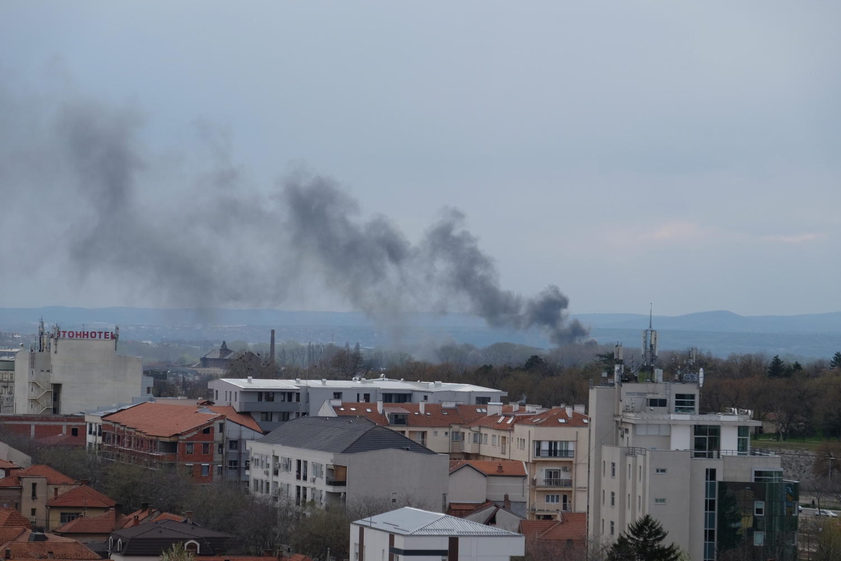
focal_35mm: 132
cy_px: 280
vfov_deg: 10.4
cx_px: 420
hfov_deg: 15.5
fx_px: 3083
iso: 200
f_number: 7.1
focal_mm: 88.2
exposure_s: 1/400
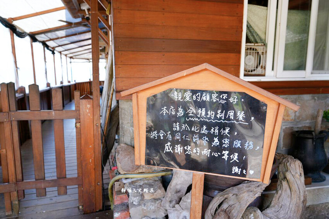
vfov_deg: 47.9
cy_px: 110
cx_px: 164
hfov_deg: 67.4
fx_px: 247
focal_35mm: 27
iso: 160
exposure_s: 1/50
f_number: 5
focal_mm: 27
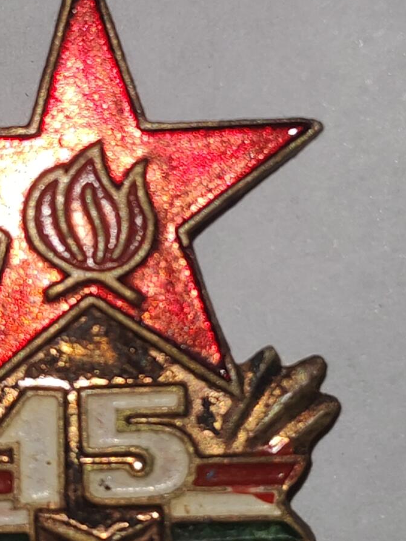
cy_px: 304
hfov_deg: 10.8
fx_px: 2142
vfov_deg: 14.4
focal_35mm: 137
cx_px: 88
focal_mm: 5.52
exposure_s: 1/120
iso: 50
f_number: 1.95
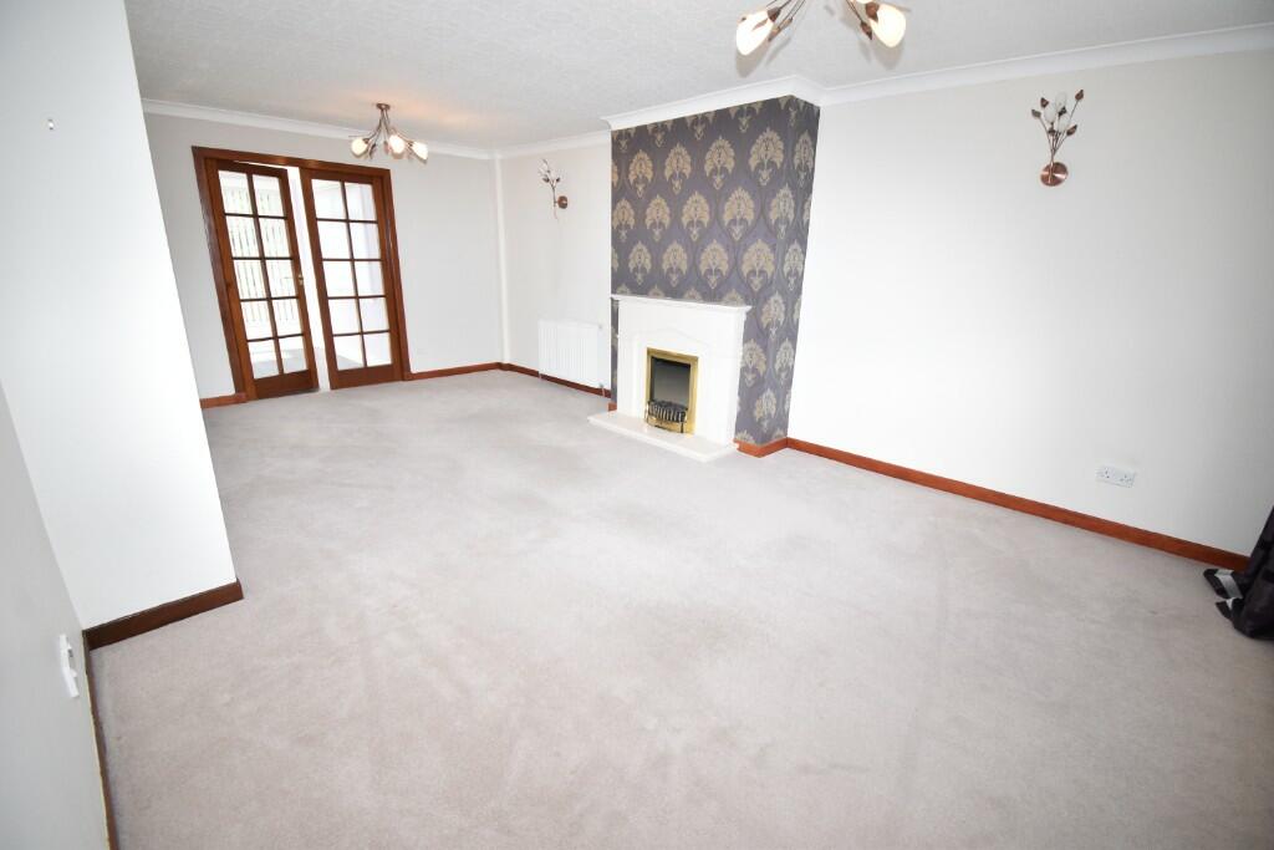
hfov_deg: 100.4
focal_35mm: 15
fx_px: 531
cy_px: 425
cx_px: 637
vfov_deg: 77.3
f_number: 4.5
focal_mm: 10
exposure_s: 1/200
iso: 800
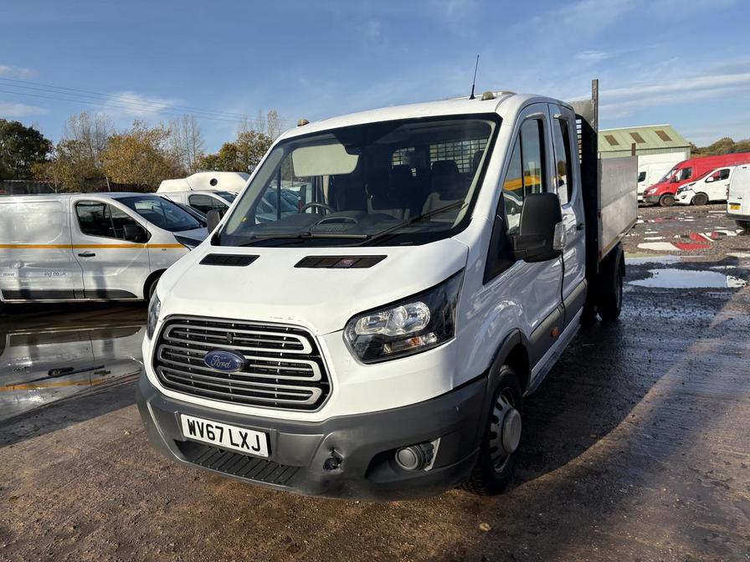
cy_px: 281
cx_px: 375
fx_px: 563
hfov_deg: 67.3
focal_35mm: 26
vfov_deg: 53.1
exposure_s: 1/3831
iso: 50
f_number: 1.6
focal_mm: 5.96
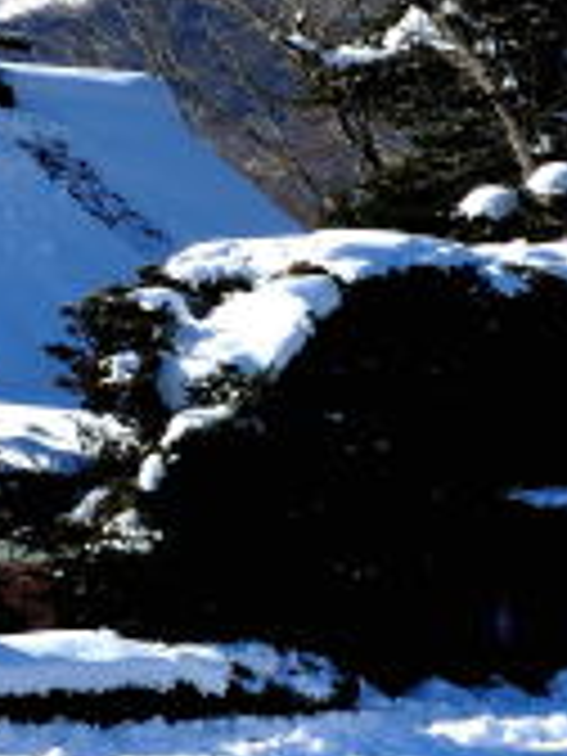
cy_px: 58
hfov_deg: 6.3
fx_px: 4783
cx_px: -1008
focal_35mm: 219
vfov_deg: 9.0
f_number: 22
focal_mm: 48
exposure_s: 1/13
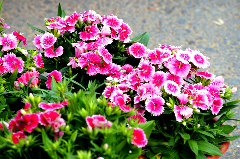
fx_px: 1398
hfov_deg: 9.8
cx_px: 120
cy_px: 80
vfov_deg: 6.5
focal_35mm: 210
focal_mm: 140
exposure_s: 1/25
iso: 100
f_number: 8
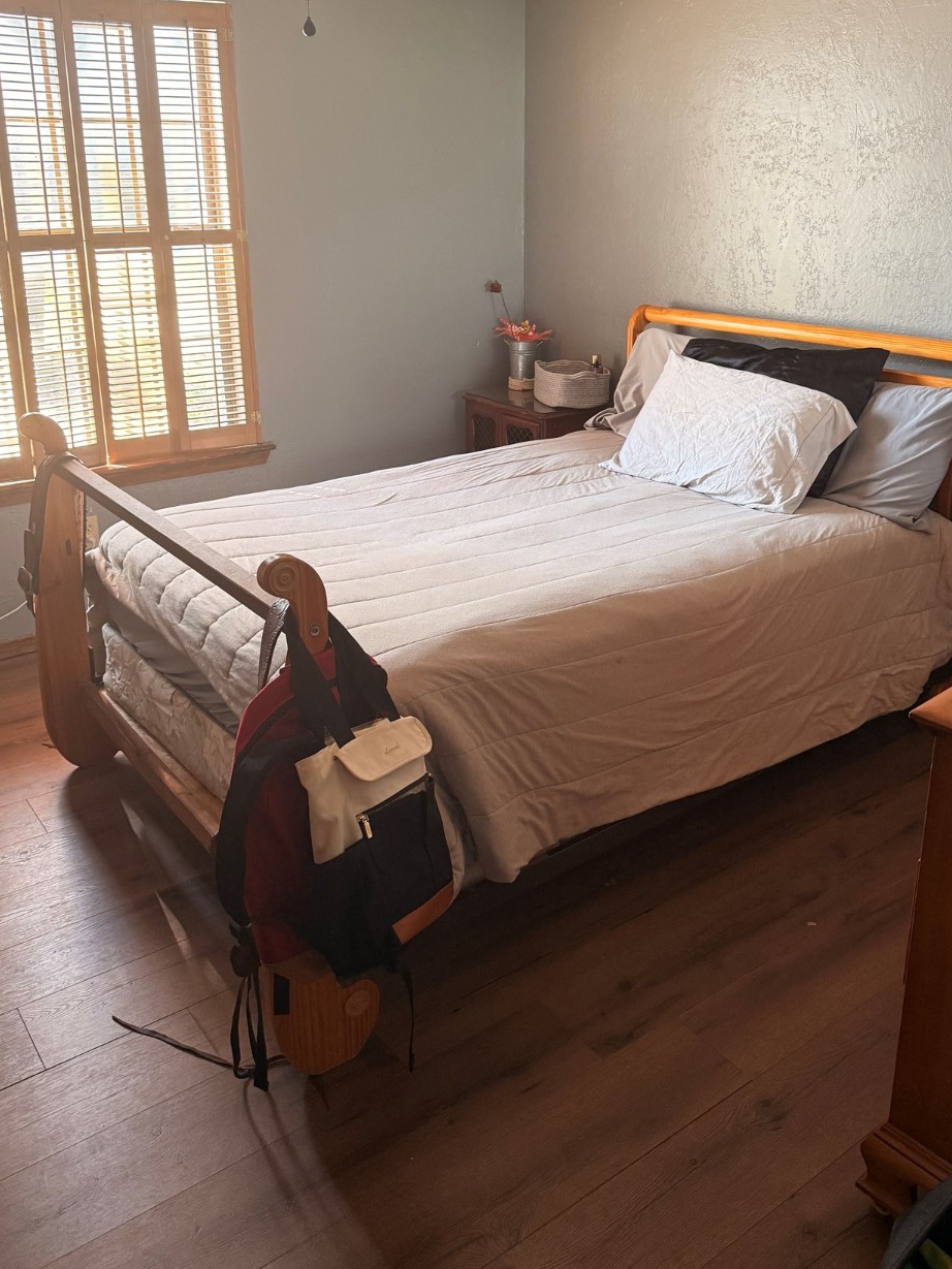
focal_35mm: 30
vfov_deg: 59.4
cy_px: 497
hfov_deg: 46.8
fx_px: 1100
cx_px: 498
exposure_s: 1/60
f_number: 1.78
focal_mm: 6.76
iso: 200
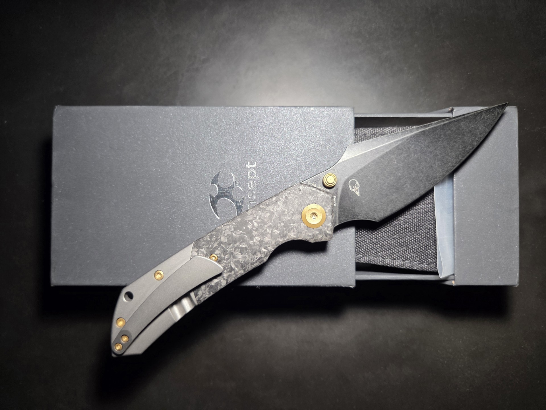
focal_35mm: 23
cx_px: 273
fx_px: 363
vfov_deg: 58.9
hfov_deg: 73.9
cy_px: 205
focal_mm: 5.4
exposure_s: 1/61.7
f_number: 1.8
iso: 320
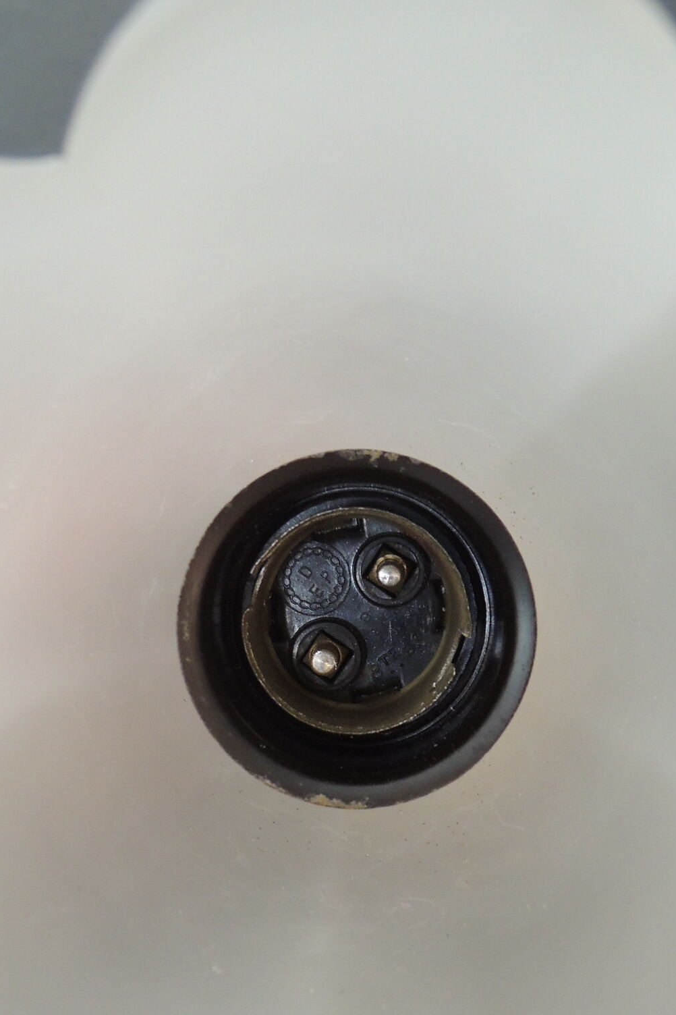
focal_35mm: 44
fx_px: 1240
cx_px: 357
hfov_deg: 30.5
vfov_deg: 44.1
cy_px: 642
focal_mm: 5
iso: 400
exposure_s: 1/10
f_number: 2.8
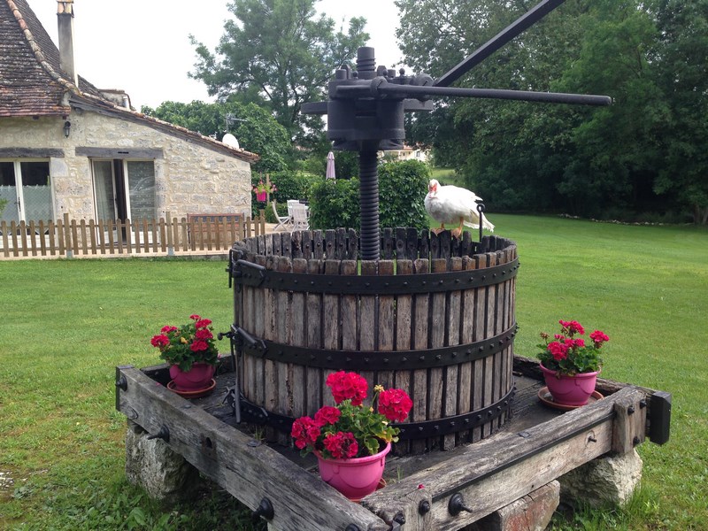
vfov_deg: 42.9
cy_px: 266
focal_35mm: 33
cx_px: 354
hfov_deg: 55.4
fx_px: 675
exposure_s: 1/396
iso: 50
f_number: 2.4
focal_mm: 4.12
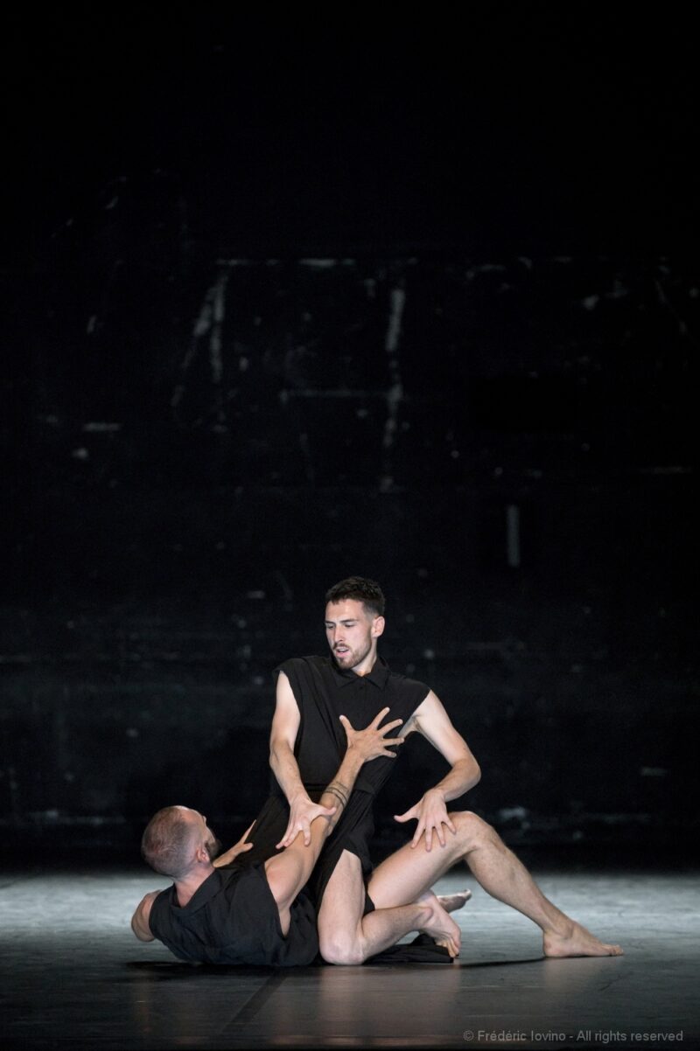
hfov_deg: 9.1
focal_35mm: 150
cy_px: 526
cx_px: 350
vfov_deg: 13.7
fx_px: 4380
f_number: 2.8
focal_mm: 150
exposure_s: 1/320
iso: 5000
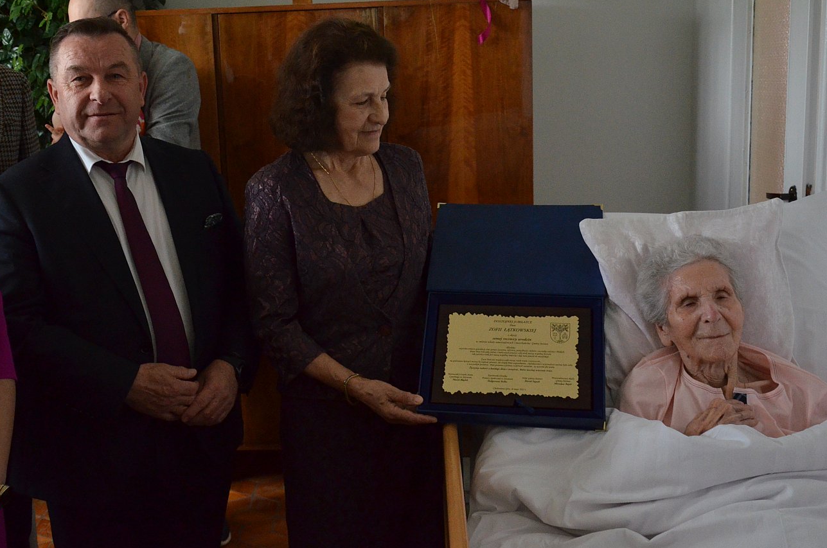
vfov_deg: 28.7
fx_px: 1069
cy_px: 244
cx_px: 344
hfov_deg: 42.2
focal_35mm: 47
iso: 2000
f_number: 5
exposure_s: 1/200
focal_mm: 25
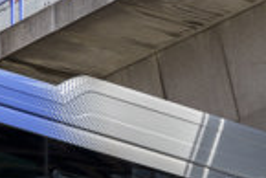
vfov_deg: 1.9
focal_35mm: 734
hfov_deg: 2.8
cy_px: -17
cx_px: 88
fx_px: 5429
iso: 500
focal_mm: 197
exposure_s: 1/400
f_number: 7.1
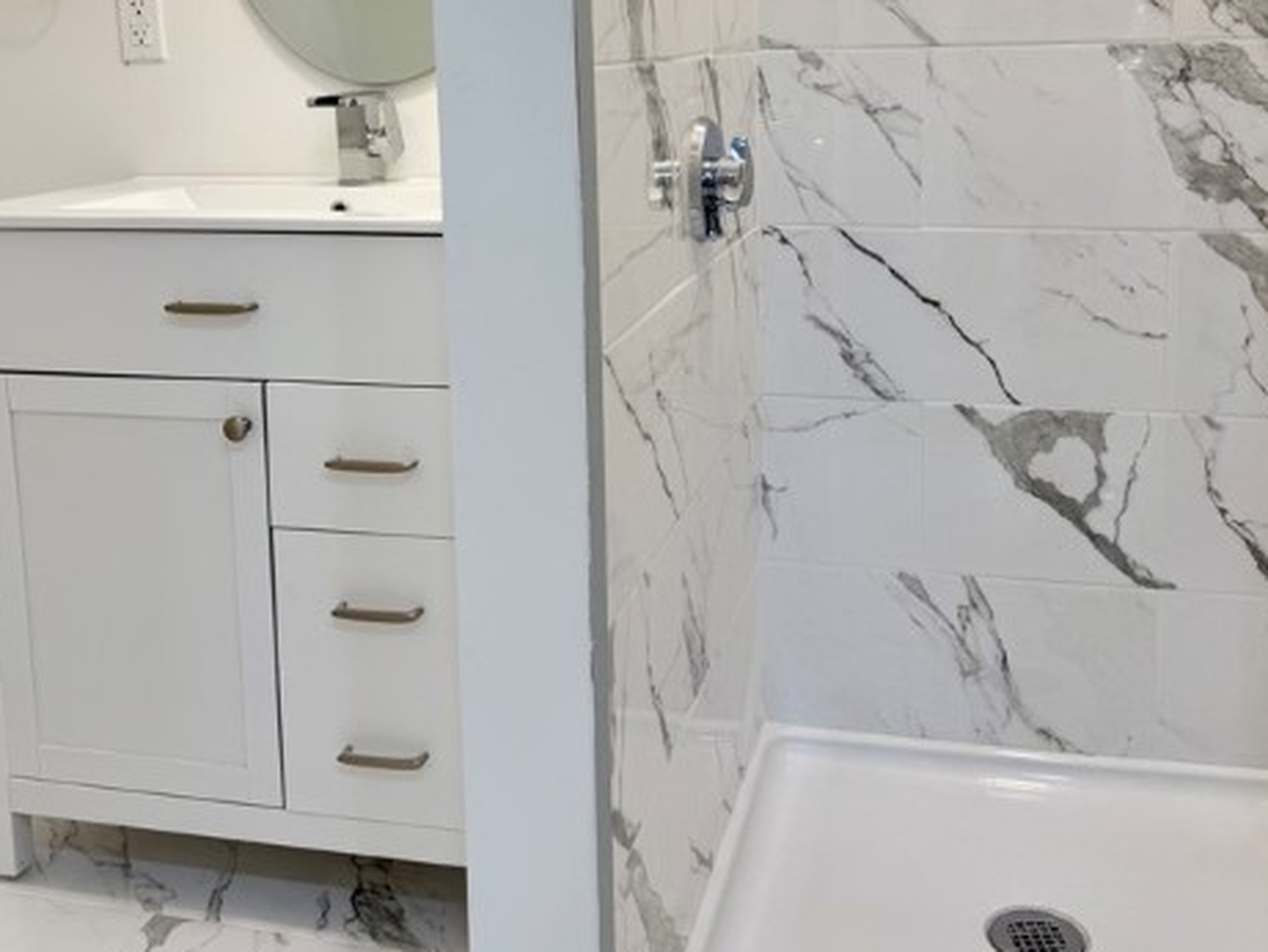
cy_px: 242
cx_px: 644
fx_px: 1466
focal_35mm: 40
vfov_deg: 35.2
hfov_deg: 46.8
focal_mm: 6.76
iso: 64
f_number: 1.78
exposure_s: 1/120
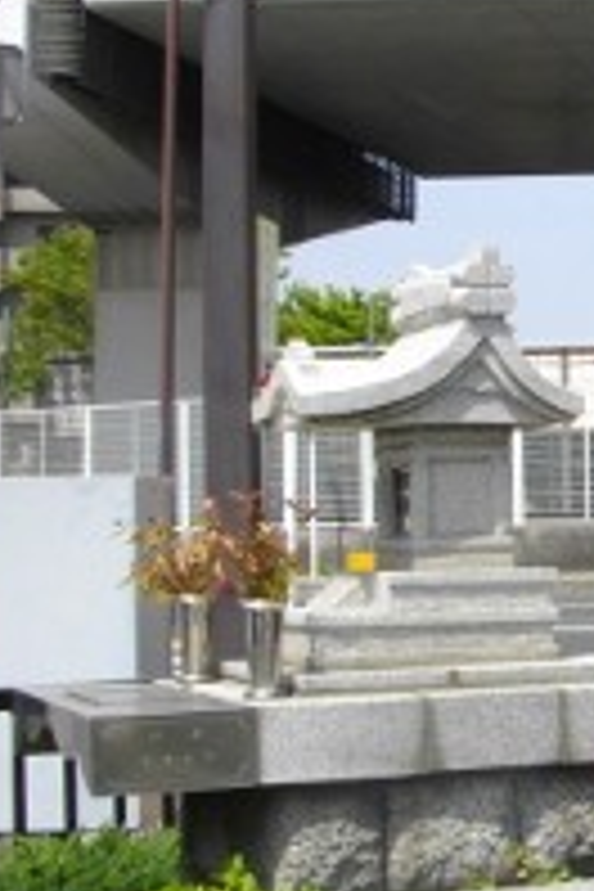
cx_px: 994
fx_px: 2079
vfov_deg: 24.1
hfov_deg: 14.7
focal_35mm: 84
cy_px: 353
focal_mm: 5.7
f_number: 5.5
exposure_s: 1/320
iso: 100
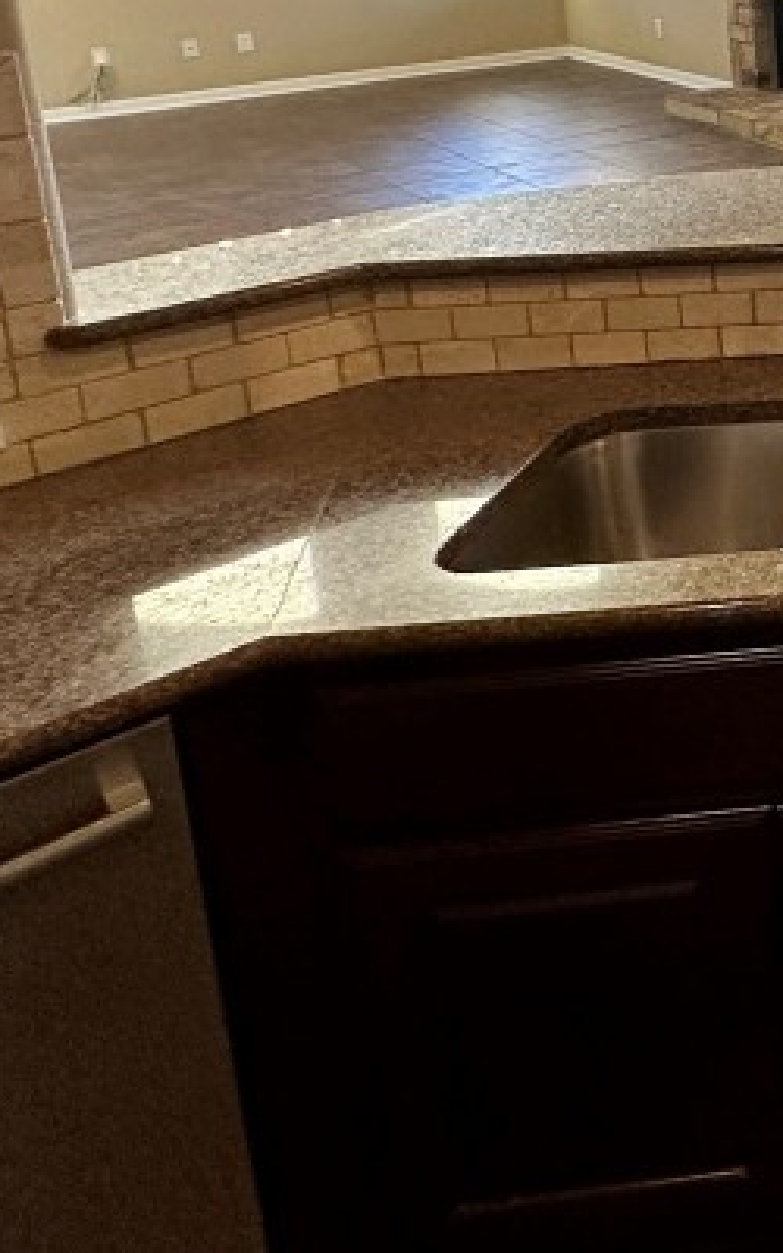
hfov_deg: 22.3
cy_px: 63
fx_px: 1297
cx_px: 1366
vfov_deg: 45.3
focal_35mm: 38
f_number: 2.2
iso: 200
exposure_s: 1/120
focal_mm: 2.22
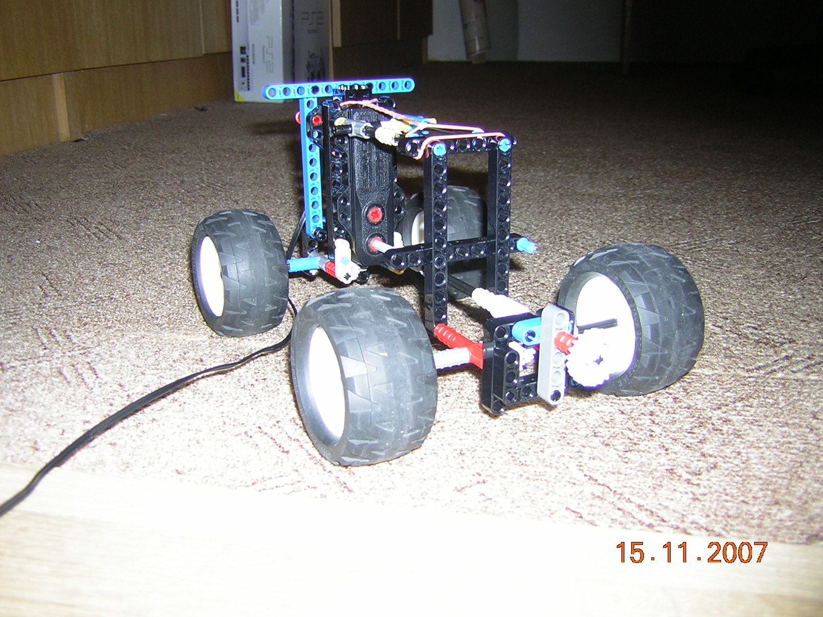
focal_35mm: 36
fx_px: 856
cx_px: 412
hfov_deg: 51.4
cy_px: 308
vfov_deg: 39.7
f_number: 2.6
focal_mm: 4.7
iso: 50
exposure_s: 1/60.1
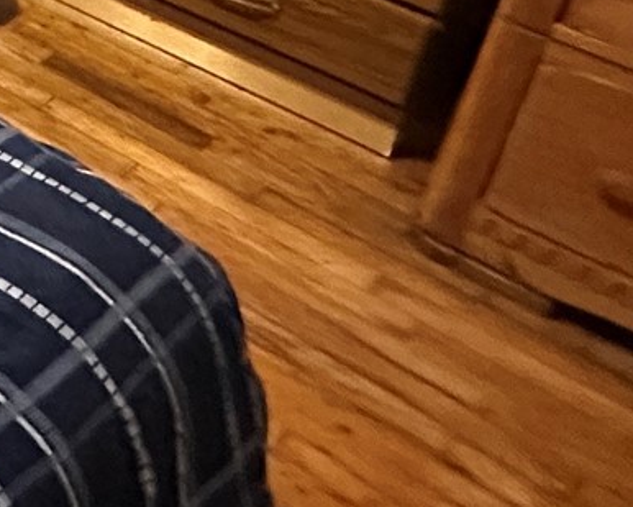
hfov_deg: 15.8
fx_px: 1274
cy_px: -382
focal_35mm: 68
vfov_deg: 18.2
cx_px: -835
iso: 800
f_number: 2.2
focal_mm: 2.22
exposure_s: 1/60
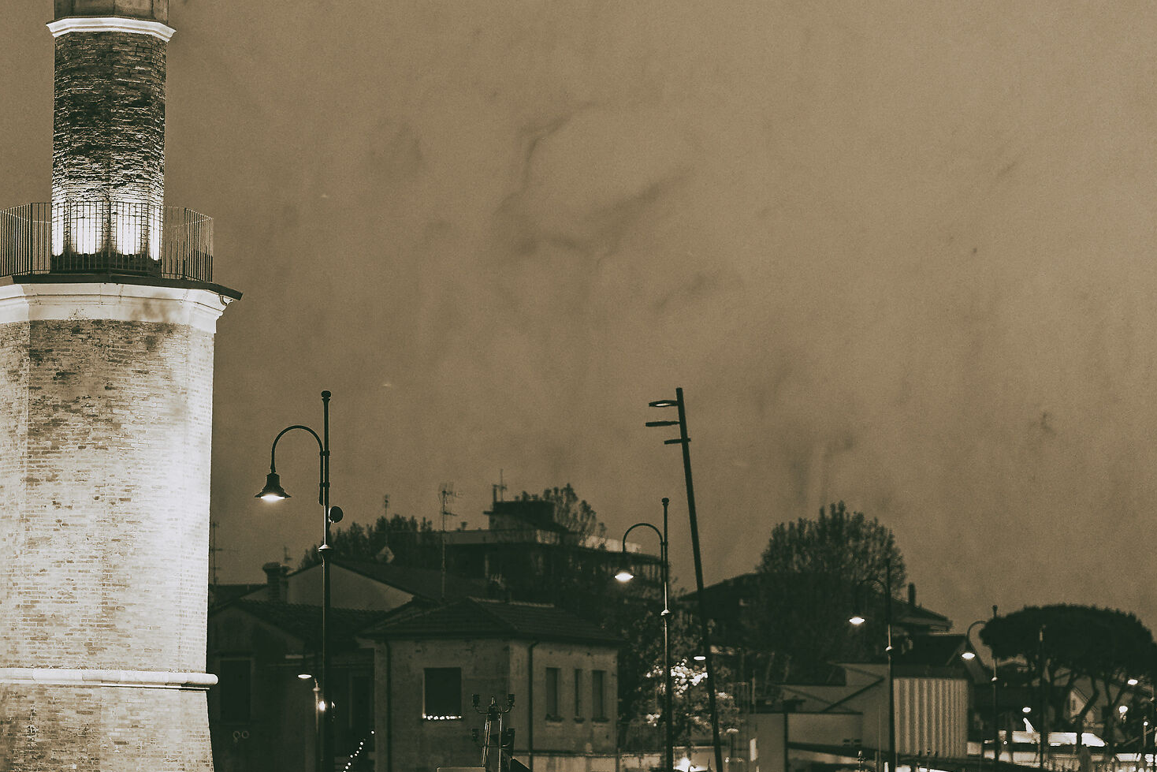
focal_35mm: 139
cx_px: 504
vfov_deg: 9.9
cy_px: 479
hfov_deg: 14.8
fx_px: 4467
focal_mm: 85
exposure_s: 1/100
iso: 1600
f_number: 1.8
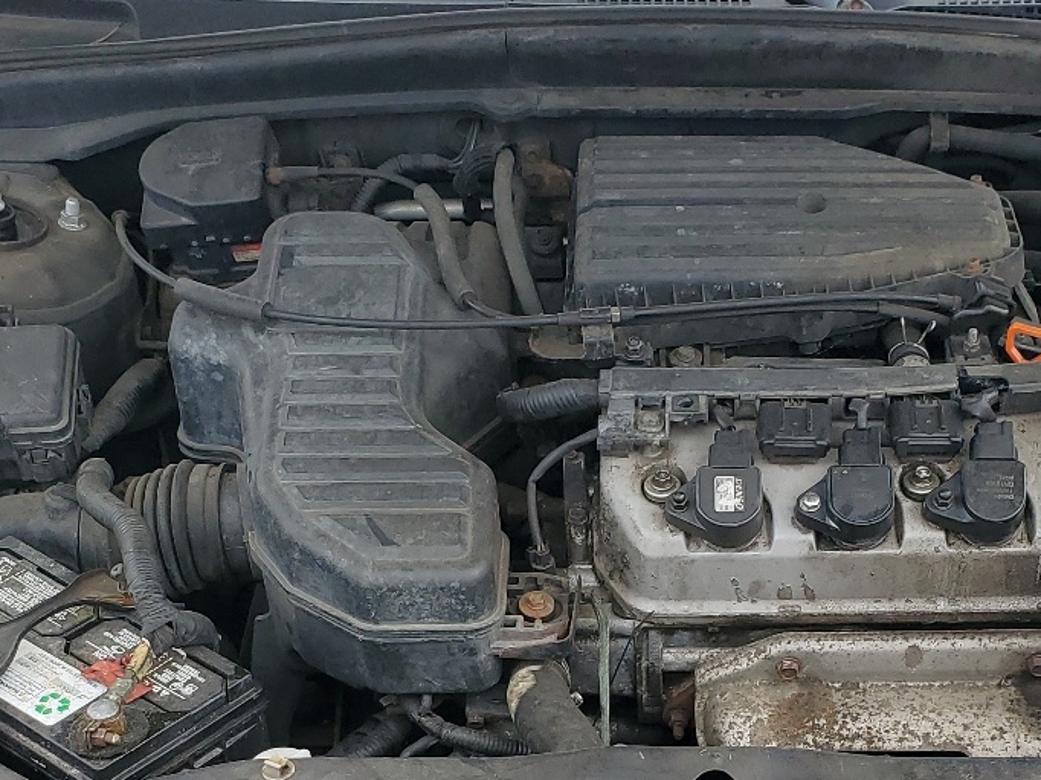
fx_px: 1834
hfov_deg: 31.4
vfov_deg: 22.6
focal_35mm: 61
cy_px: 865
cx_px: 724
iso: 50
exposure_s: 1/588
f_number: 1.5
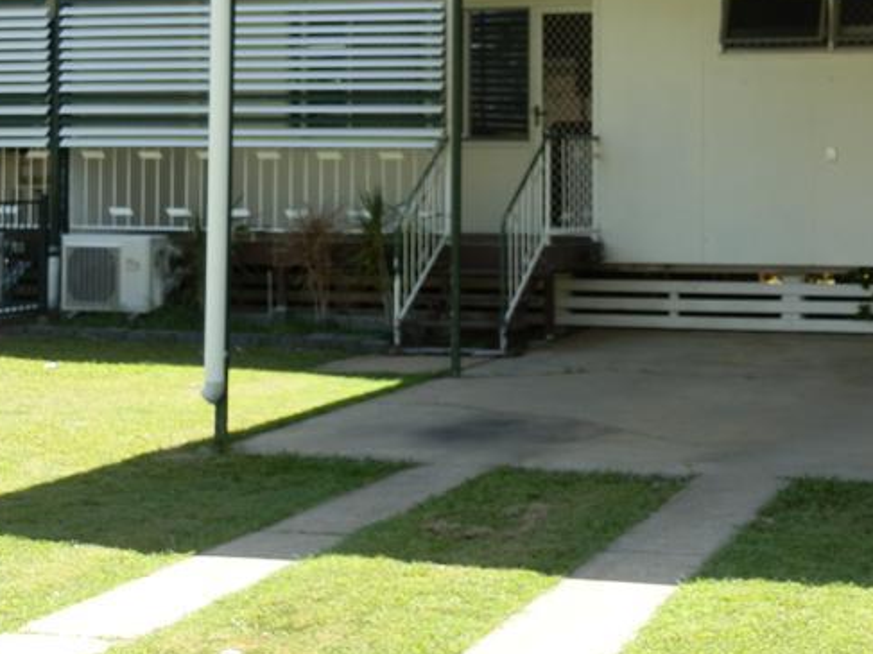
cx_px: 661
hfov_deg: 27.8
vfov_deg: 21.1
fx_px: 1740
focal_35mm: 69
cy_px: 140
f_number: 3.4
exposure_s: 1/320
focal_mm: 7.64
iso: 64
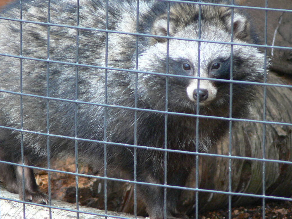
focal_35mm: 643
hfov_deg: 3.1
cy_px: 101
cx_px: 122
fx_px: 5425
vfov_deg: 2.3
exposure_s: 1/25
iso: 200
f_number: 3.7
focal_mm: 88.8
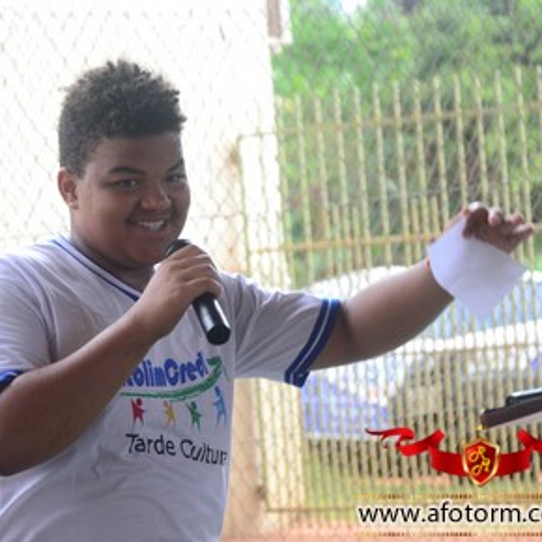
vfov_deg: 8.8
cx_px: 200
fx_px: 3507
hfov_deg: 8.8
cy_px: 265
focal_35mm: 198
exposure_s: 1/160
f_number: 5.6
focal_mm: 100
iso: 400
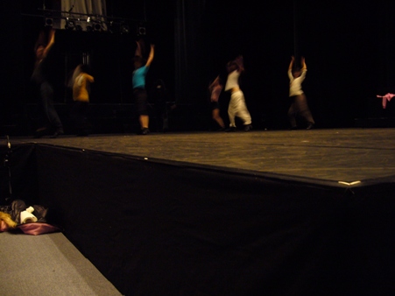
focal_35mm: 35
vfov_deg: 40.7
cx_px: 198
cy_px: 148
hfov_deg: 52.6
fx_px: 399
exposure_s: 1/8
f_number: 2.8
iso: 200
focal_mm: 5.8
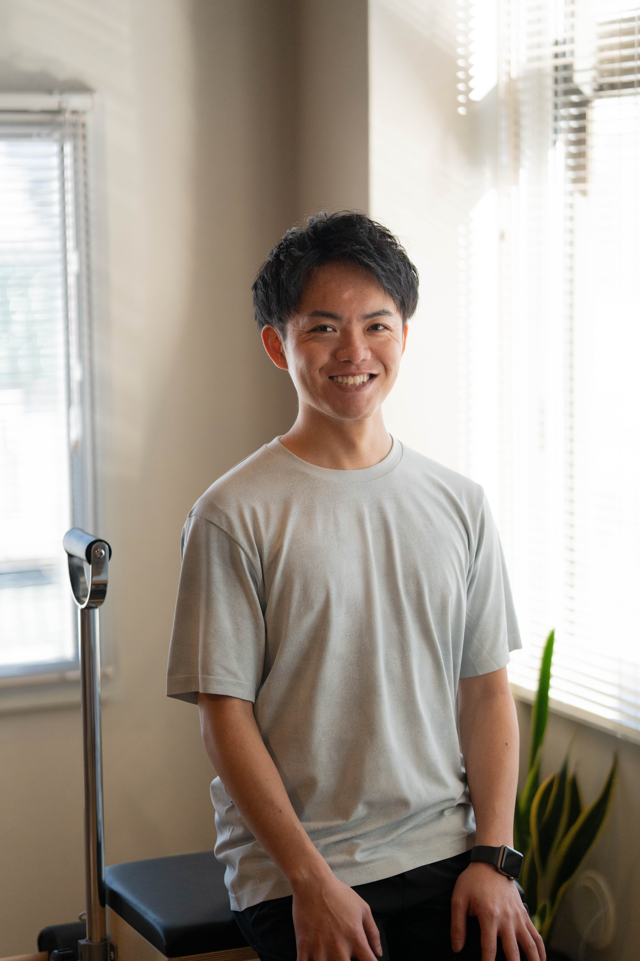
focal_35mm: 85
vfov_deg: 23.9
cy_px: 480
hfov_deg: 16.1
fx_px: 2266
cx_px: 320
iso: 1000
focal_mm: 85
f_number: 1.4
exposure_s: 1/6400
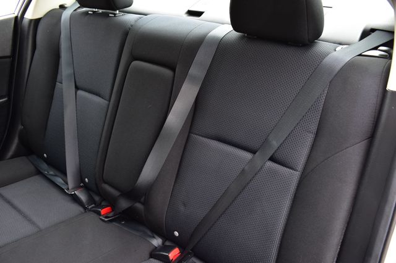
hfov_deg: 57.2
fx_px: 363
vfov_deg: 39.9
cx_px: 198
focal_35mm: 33
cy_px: 132
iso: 400
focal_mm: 22
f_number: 6.3
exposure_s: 1/20
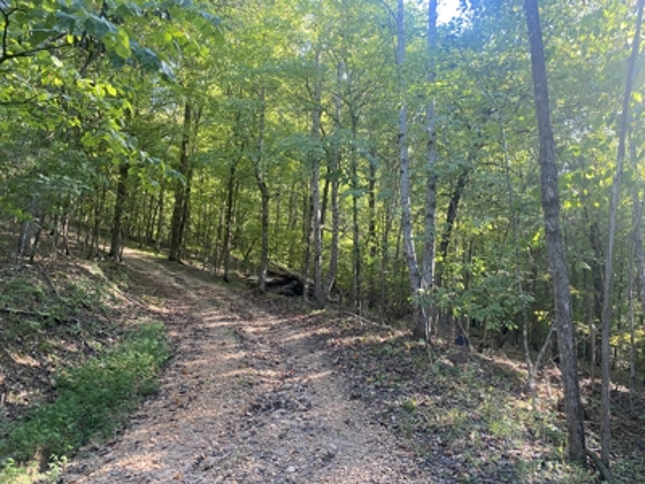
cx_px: 322
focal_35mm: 26
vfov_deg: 53.1
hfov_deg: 67.3
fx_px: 484
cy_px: 242
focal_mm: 4.25
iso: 125
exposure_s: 1/97
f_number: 1.8
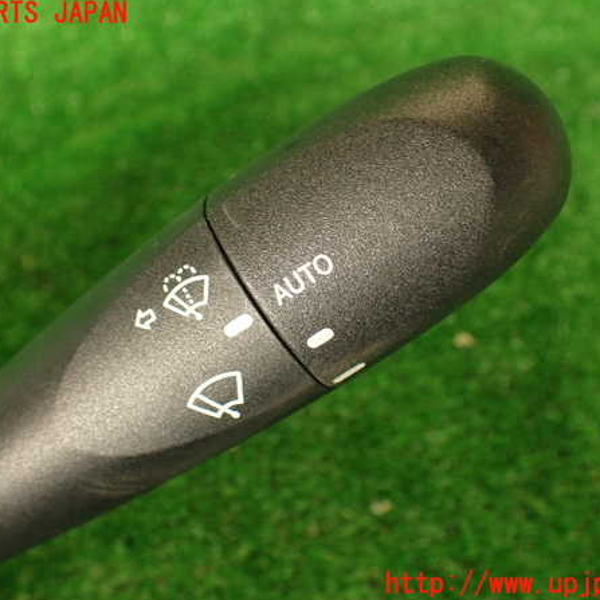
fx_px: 745
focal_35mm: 38
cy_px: 299
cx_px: 286
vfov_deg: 43.9
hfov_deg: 43.8
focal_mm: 5.79
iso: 200
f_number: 2.4
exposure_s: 1/50
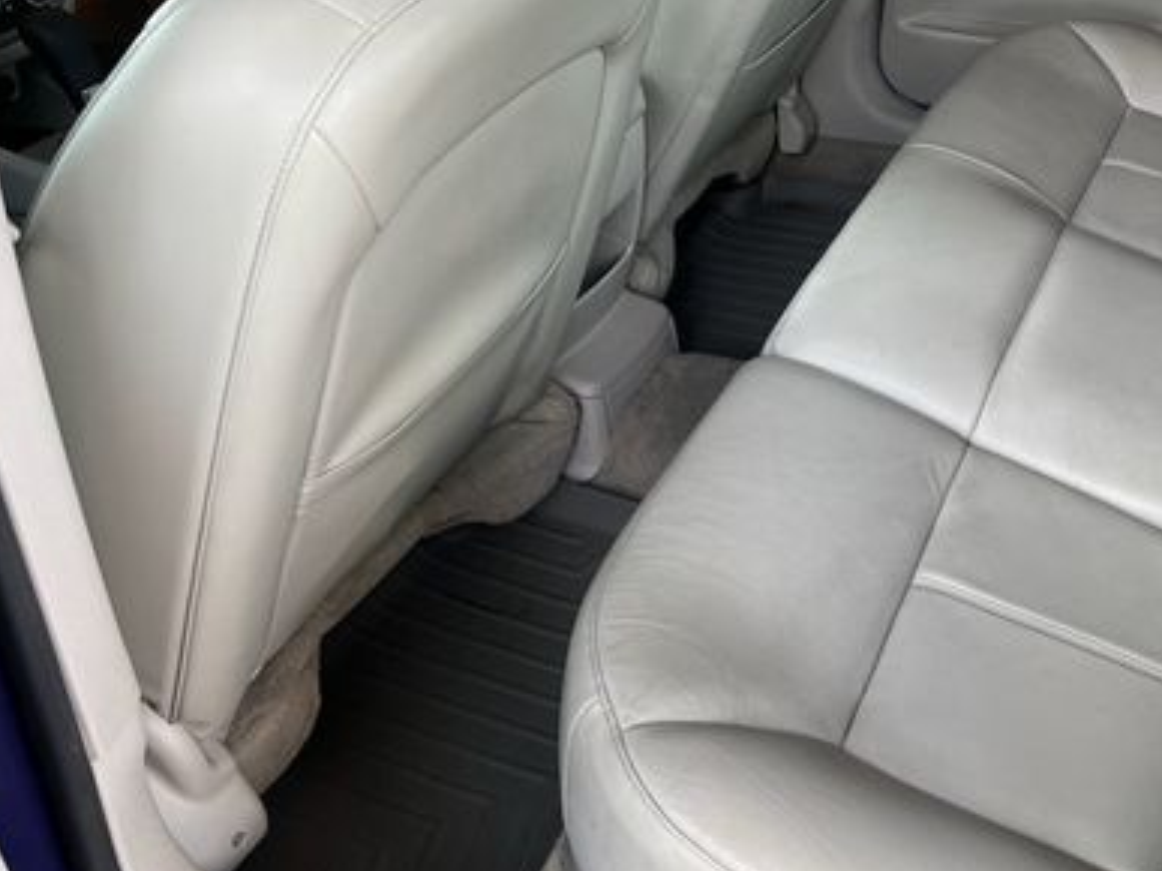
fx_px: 1443
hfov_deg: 42.4
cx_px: 880
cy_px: 261
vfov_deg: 33.2
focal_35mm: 43
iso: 40
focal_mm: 5.7
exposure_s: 1/121
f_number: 1.5
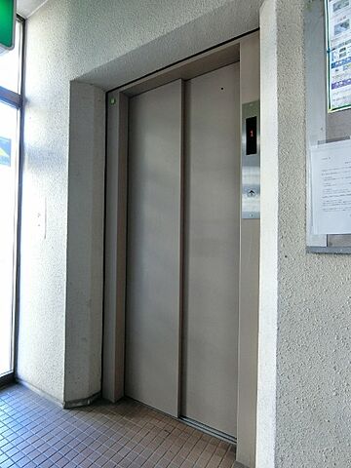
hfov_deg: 68.7
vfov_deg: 84.7
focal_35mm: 19
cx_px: 176
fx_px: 257
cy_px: 234
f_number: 2.7
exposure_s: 1/60
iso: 400
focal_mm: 4.06
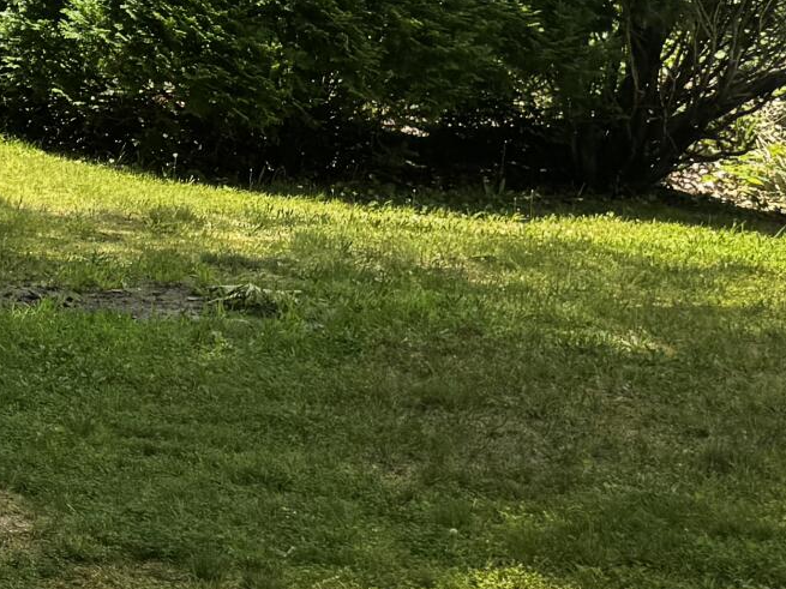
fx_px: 2497
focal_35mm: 110
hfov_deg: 14.3
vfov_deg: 13.1
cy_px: -97
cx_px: -881
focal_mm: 6.76
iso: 80
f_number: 1.78
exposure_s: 1/1094
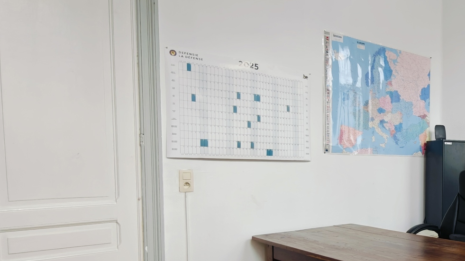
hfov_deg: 53.2
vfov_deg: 36.1
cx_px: 421
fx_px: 395
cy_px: 187
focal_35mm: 32
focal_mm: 2.3
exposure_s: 1/63
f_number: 2
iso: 800
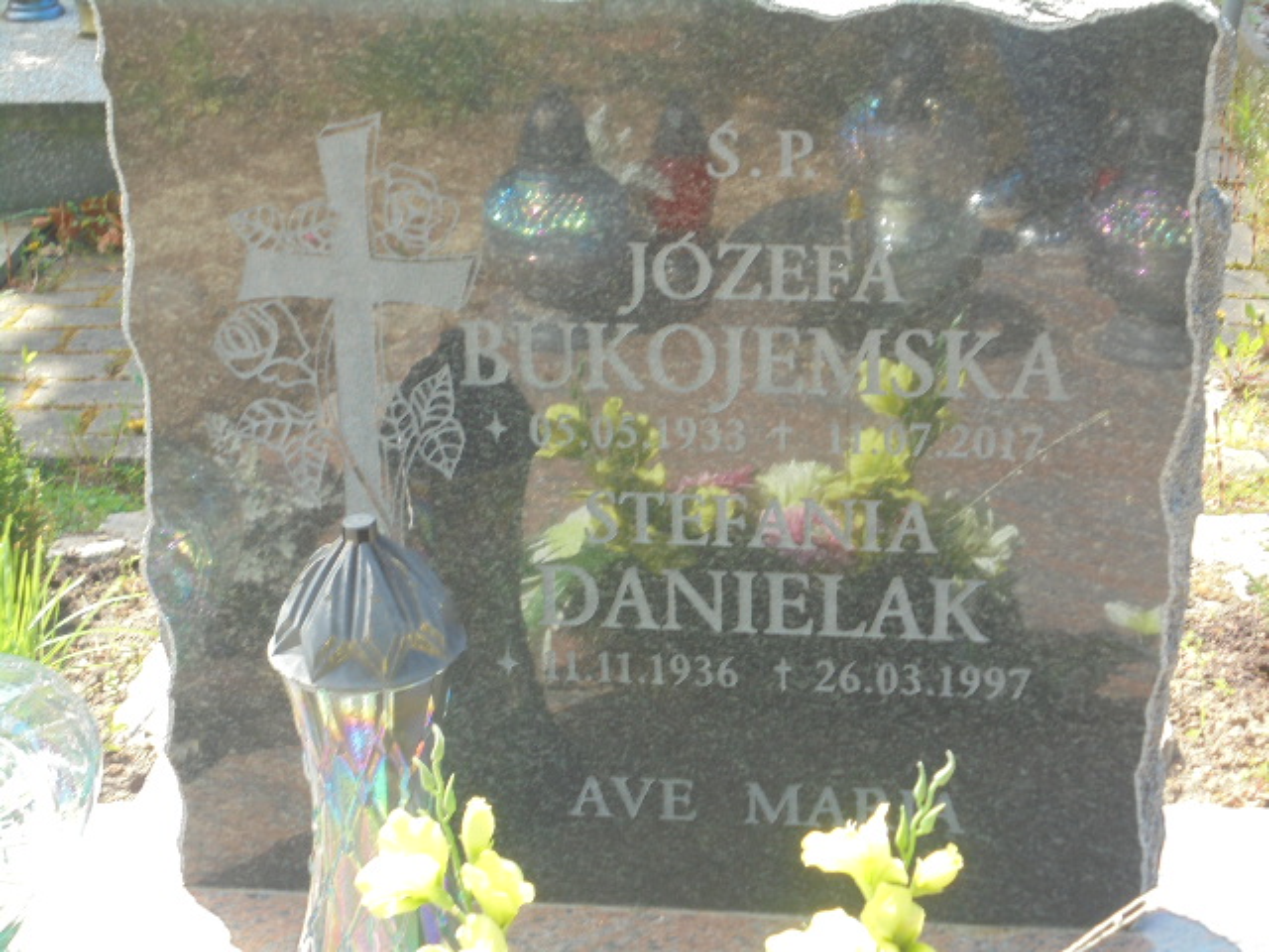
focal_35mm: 73
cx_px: 634
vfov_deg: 20.2
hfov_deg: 26.7
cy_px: 476
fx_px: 2676
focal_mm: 13.1
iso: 100
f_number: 6.1
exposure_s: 1/50
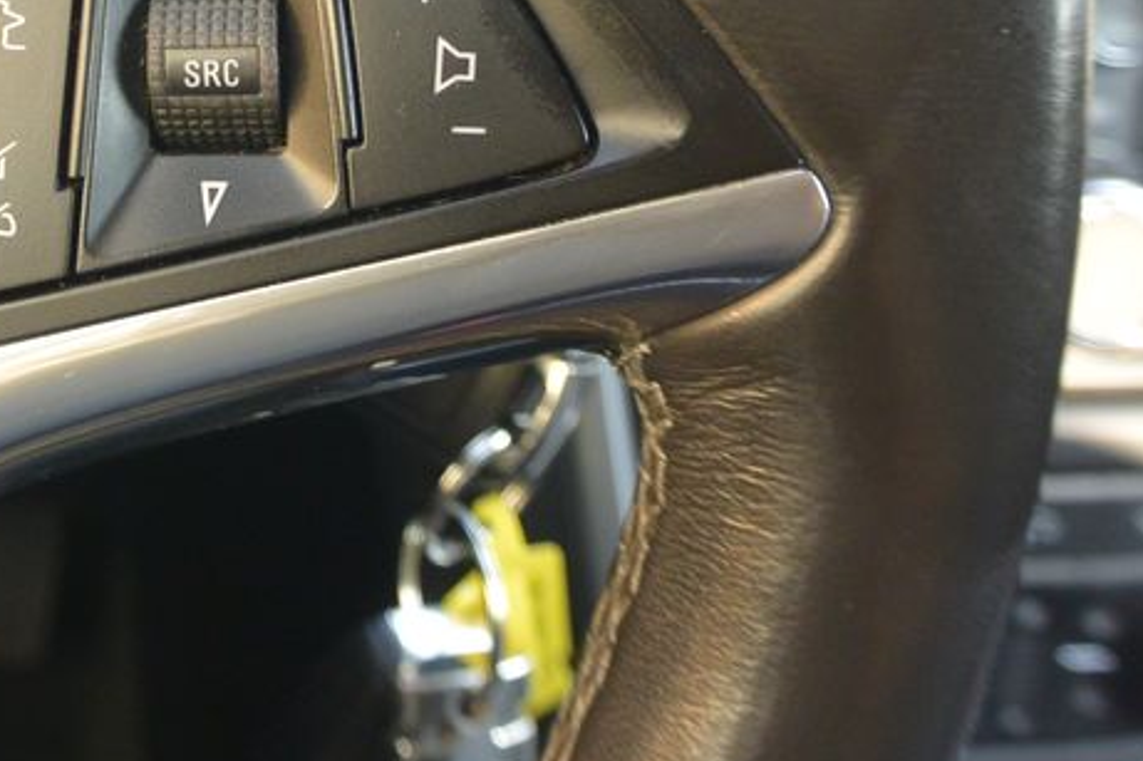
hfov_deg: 32.1
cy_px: -36
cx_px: 164
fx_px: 1904
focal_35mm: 60
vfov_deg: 21.6
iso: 400
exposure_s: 1/80
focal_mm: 10
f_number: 3.5
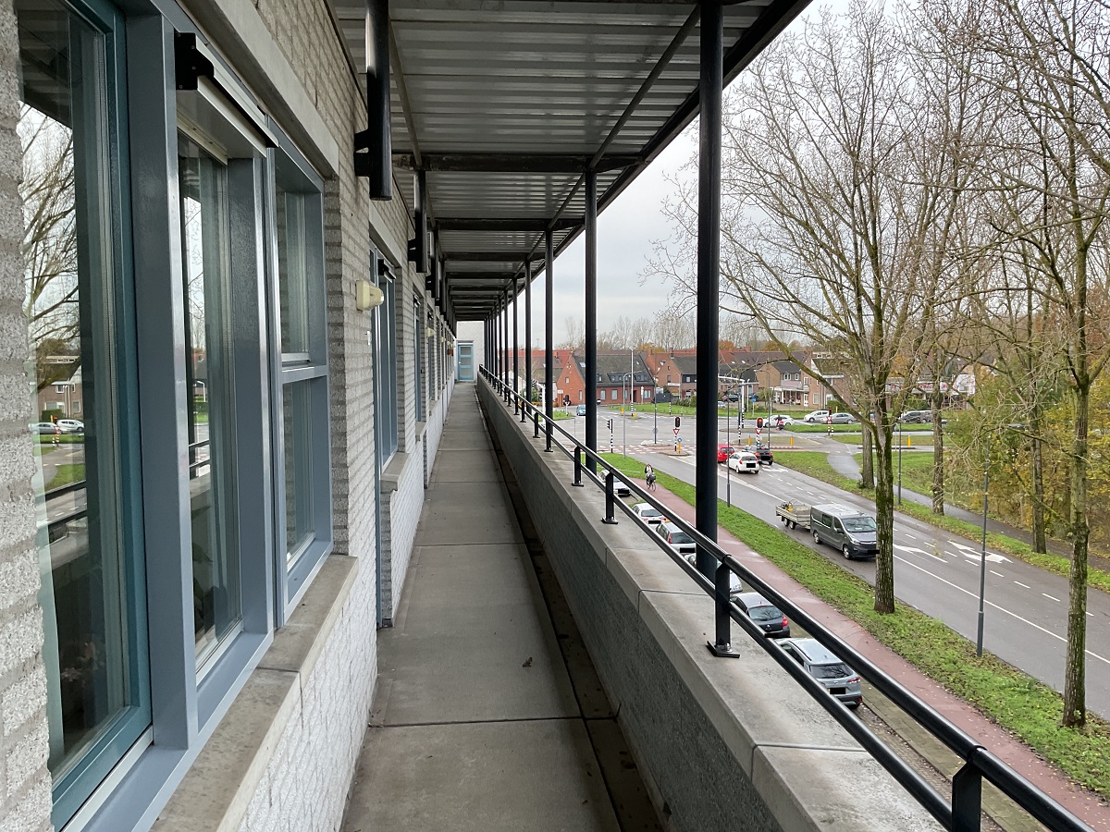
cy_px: 416
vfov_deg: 48.2
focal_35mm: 29
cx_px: 555
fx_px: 930
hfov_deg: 61.7
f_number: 1.8
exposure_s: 1/120
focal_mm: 3
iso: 16
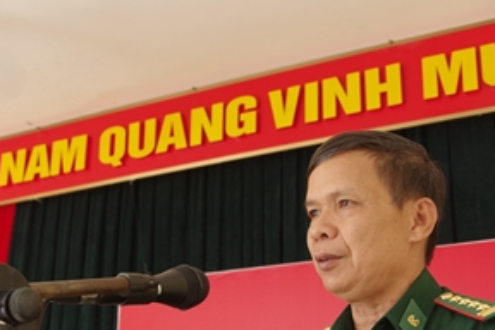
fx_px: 825
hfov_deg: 33.3
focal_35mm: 60
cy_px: 260
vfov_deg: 22.3
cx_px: 201
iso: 200
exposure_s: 1/30
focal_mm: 18
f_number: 4
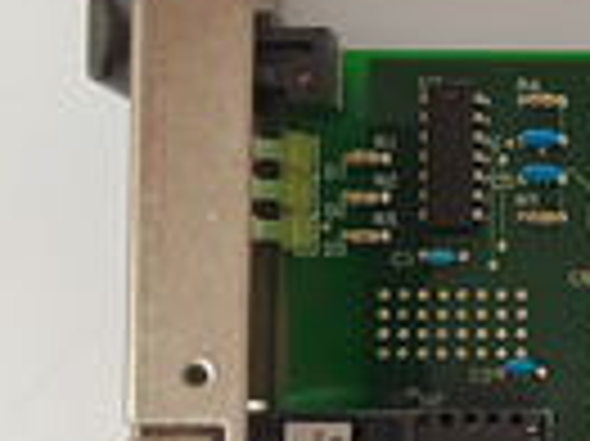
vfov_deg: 16.6
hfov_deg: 19.9
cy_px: 344
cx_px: 824
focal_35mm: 88
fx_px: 1499
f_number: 1.9
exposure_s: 1/50
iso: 1550
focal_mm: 5.52
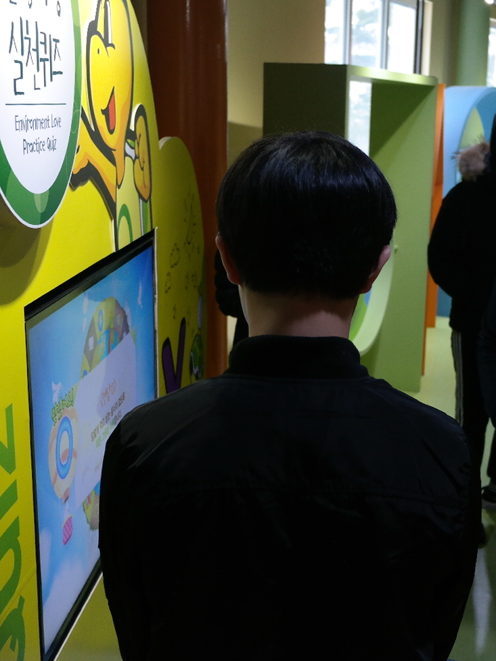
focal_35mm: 51
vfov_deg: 37.5
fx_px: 974
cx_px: 344
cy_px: 362
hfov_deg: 28.3
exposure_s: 1/40
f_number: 3.5
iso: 800
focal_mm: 20
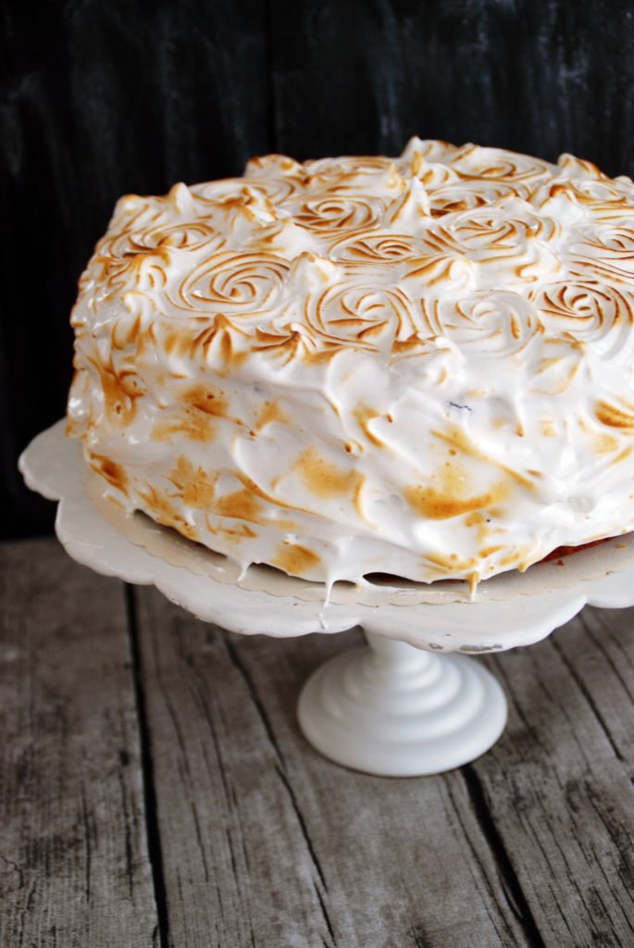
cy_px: 474
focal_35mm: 57
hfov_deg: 23.8
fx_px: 1502
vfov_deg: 35.0
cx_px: 317
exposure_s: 1/30
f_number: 4.5
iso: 320
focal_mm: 38
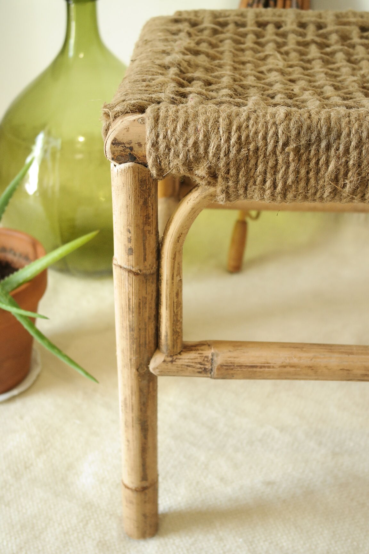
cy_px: 277
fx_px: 707
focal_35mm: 46
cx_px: 184
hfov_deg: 29.2
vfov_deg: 42.7
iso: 800
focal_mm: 30
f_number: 5.6
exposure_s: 1/30
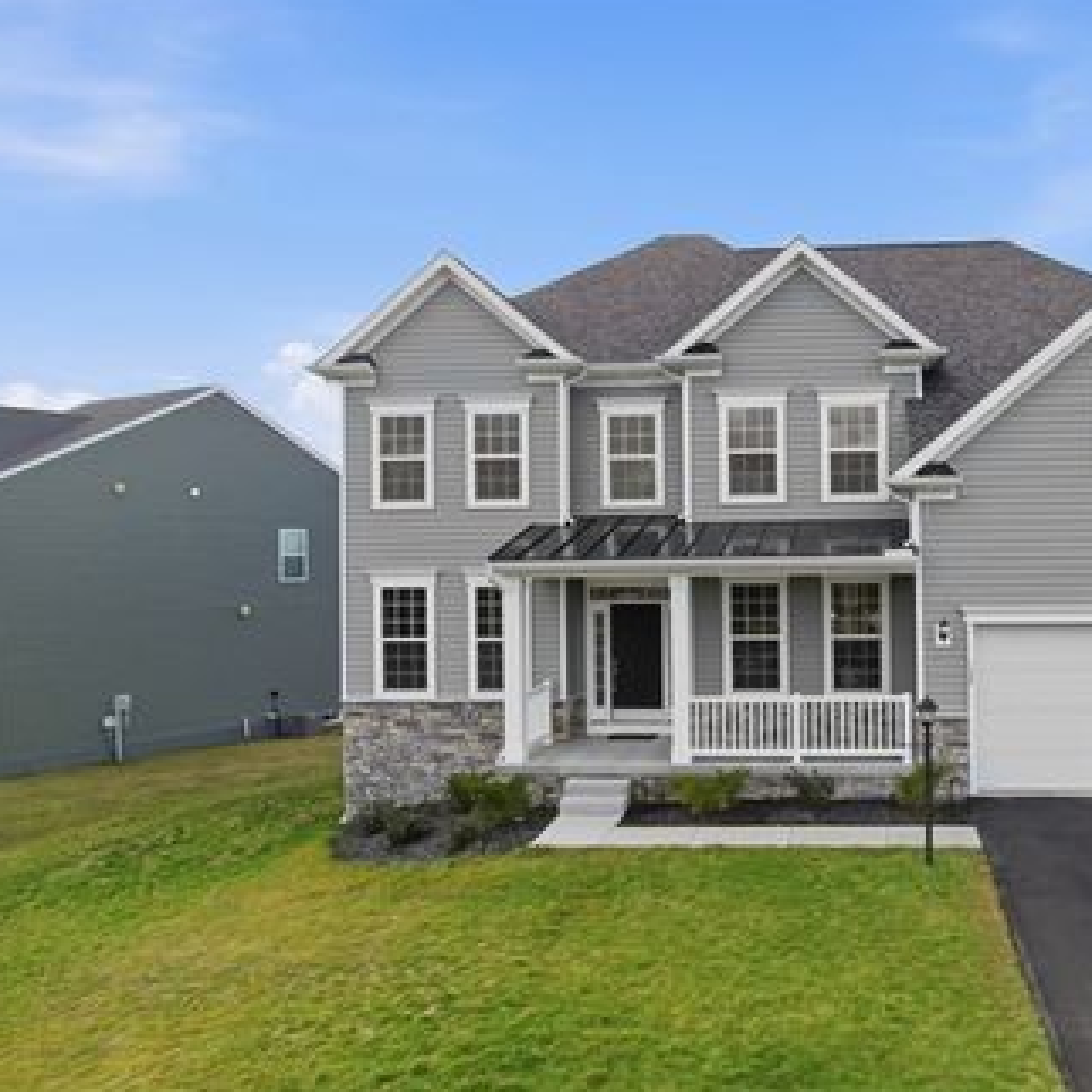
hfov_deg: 53.7
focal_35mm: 29
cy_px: 551
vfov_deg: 55.6
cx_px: 783
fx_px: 1035
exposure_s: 1/500
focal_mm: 8.4
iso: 100
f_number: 2.8
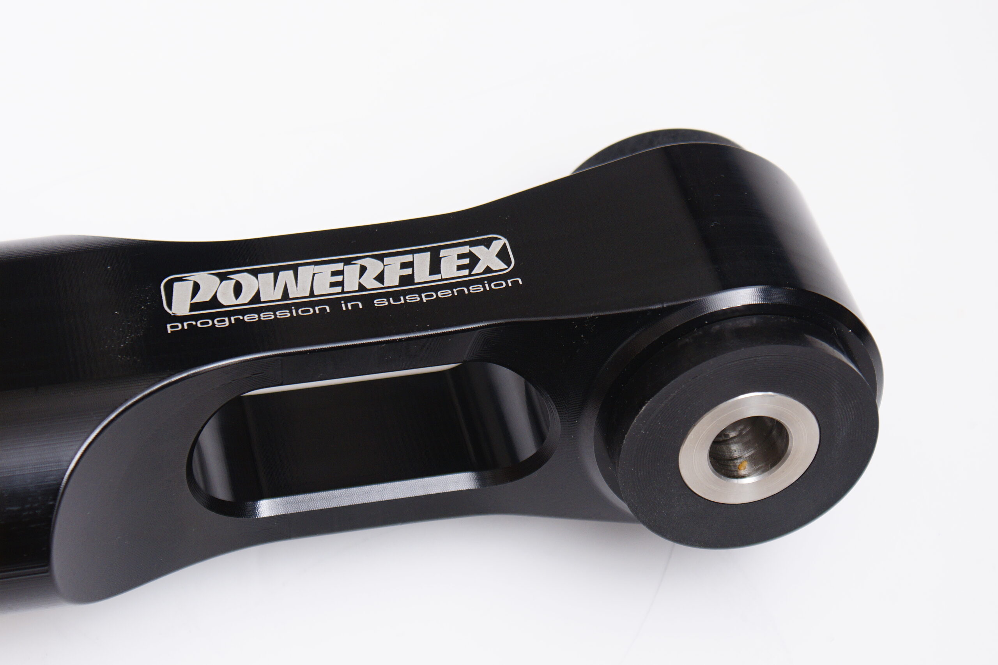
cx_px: 499
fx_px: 2911
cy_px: 332
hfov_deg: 19.5
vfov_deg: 13.0
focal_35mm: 105
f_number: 7.1
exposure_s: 1/125
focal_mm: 70
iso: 200
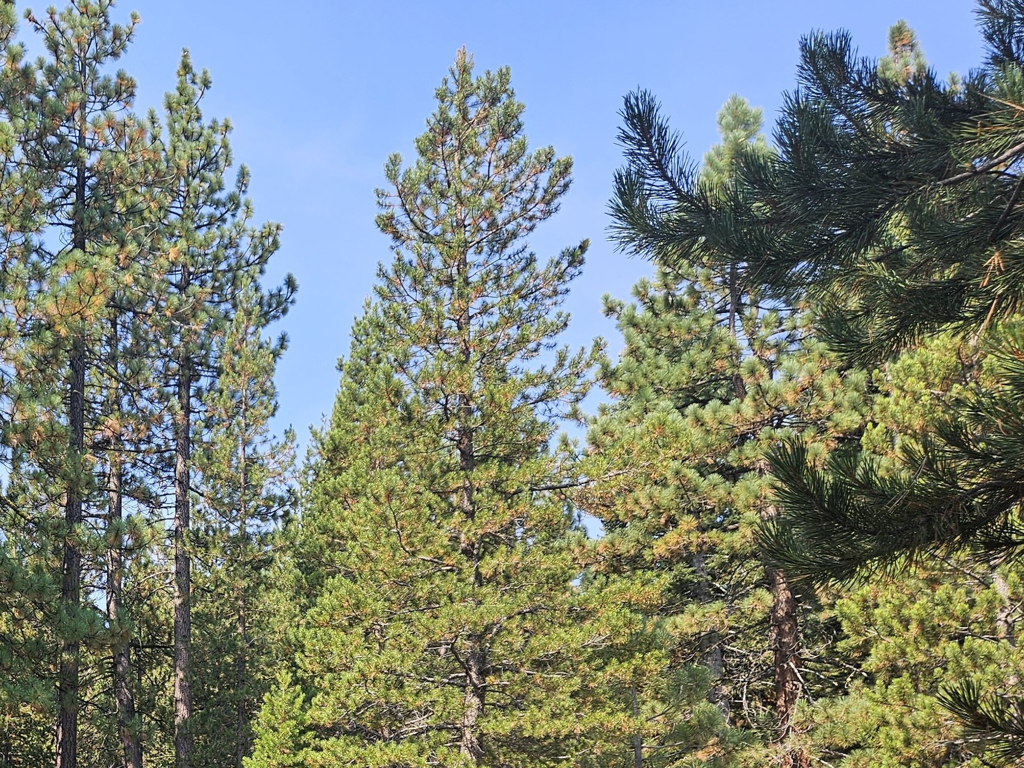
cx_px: 83
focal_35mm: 44
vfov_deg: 31.0
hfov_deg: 39.5
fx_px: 1301
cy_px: 729
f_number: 1.8
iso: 25
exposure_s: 1/548
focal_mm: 5.4
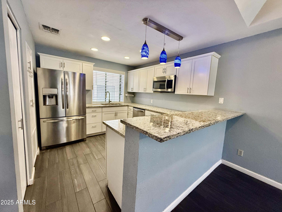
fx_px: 114
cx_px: 141
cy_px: 106
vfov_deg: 85.7
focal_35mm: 14
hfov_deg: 102.1
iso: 320
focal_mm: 2.22
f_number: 2.2
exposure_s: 1/120
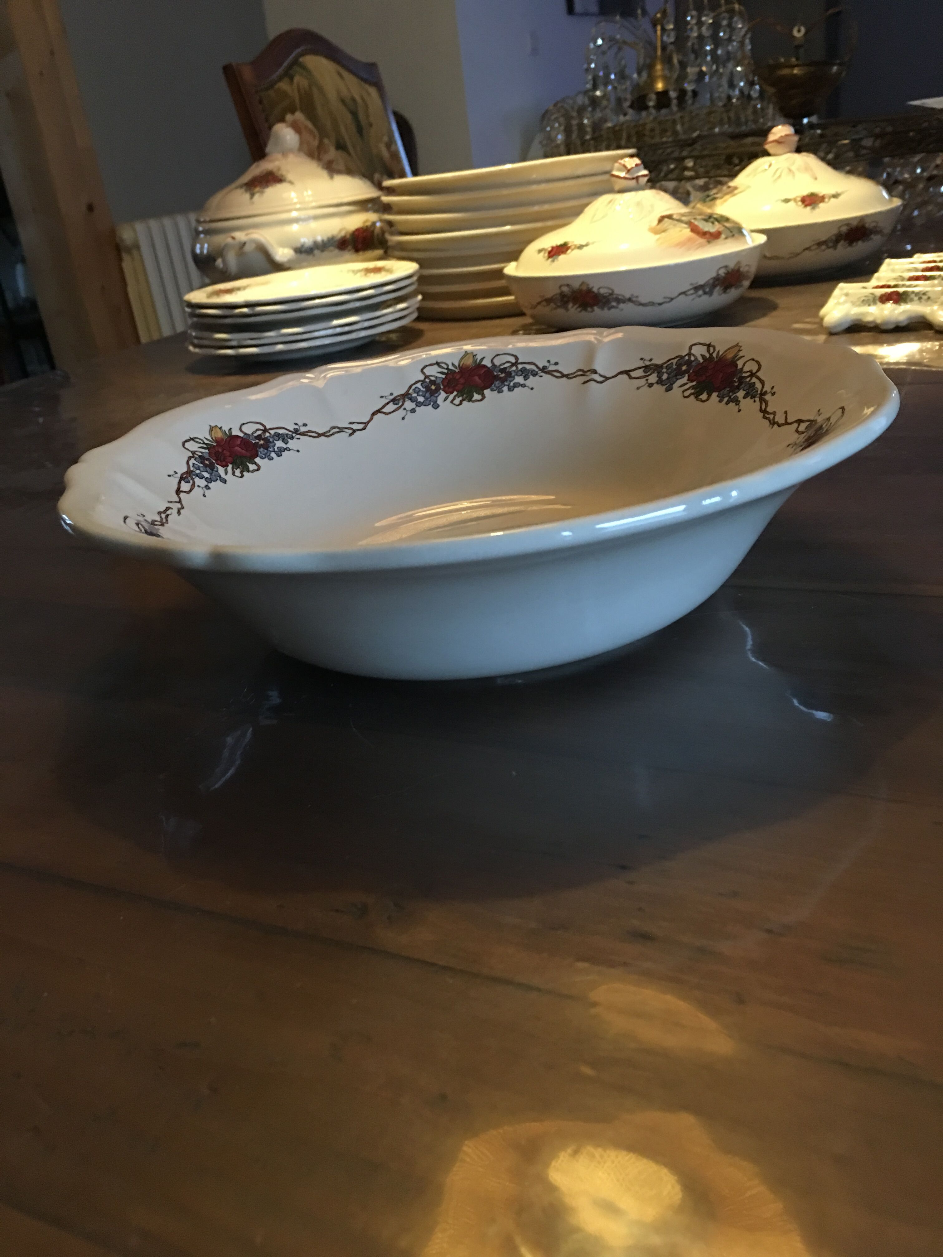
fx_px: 1053
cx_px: 472
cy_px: 628
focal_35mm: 29
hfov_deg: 48.2
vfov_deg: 61.7
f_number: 2.2
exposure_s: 1/4
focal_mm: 4.15
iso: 80
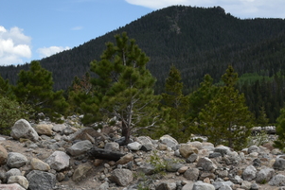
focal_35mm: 136
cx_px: 139
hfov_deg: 15.1
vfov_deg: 10.0
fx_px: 1077
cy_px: 211
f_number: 9
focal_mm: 32
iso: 100
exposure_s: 1/320
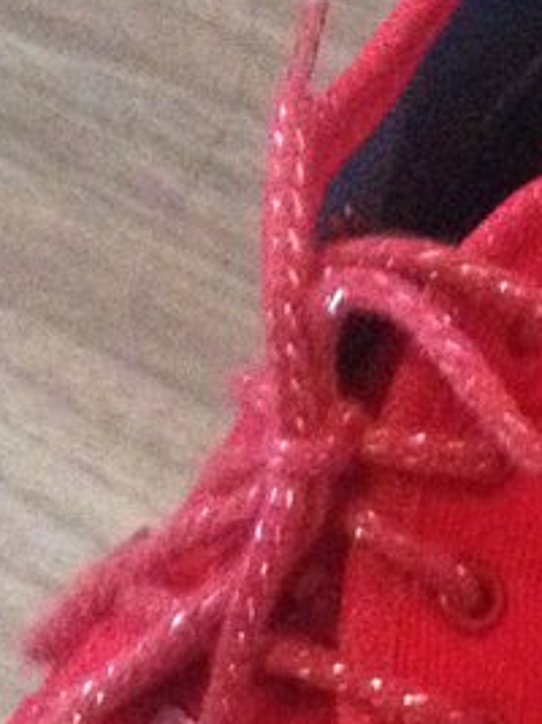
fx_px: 3656
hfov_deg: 8.3
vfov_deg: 11.0
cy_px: 950
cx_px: 797
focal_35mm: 175
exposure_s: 1/17
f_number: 2.4
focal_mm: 4.28
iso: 800
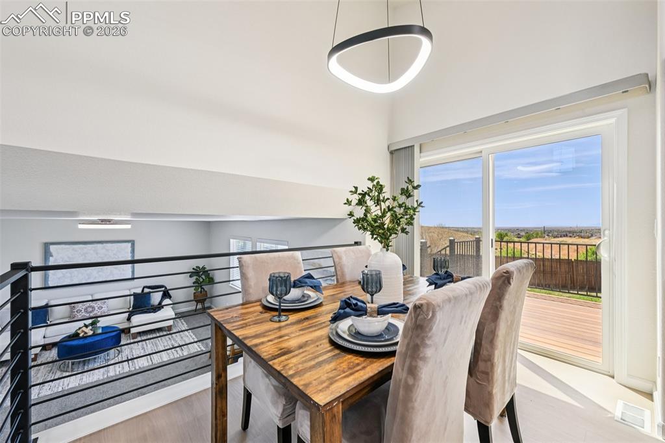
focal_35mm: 14
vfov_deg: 81.2
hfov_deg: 104.3
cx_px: 332
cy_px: 222
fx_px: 259
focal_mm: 14
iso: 180
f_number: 11
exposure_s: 1/15
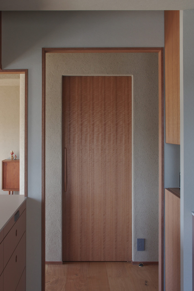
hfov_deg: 29.8
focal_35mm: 45
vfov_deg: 43.6
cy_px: 146
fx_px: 364
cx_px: 97
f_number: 11
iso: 400
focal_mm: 30
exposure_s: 1/13
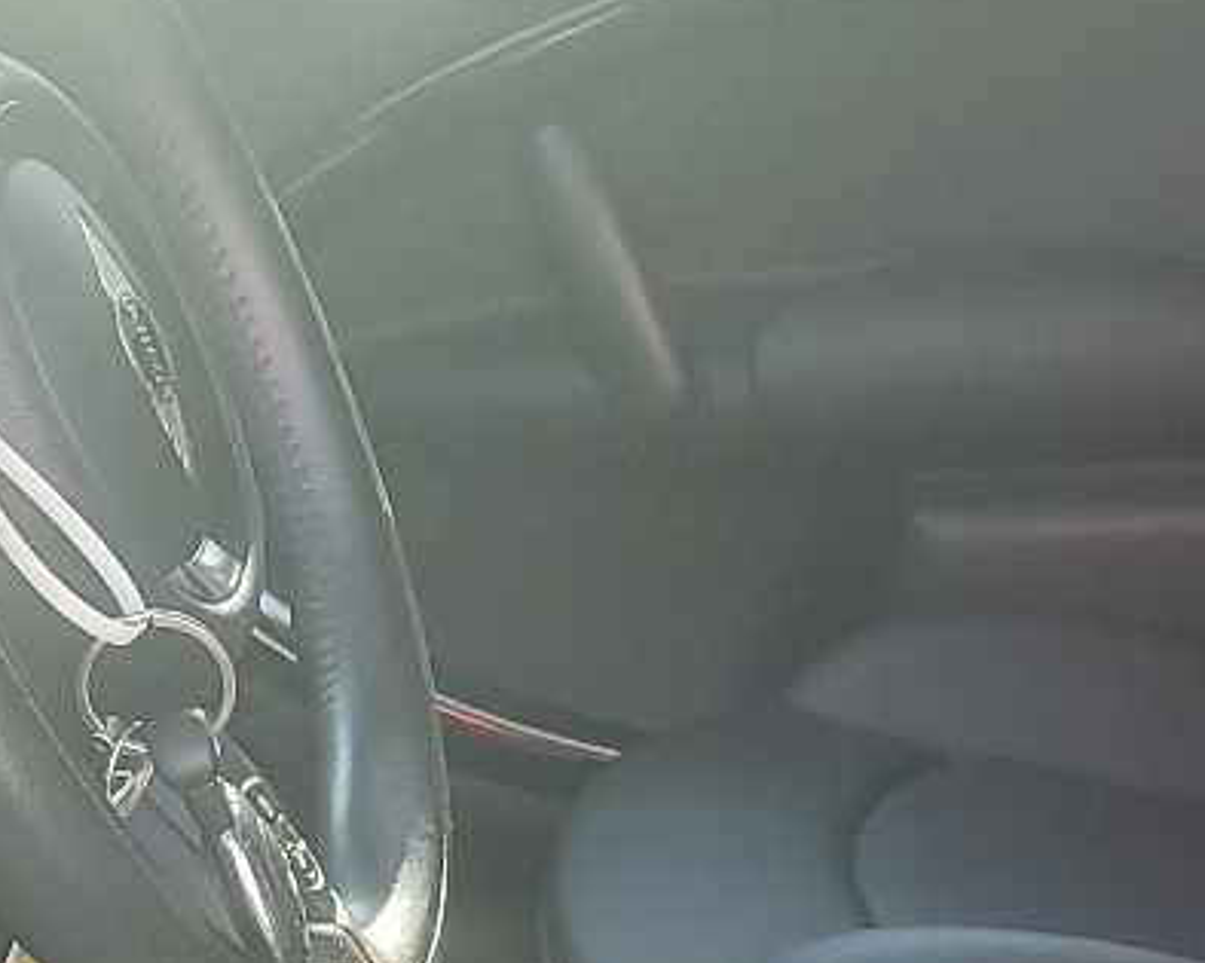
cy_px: 1128
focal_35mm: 103
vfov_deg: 14.5
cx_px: 670
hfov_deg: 18.6
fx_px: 3672
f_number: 1.5
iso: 74
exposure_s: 1/120
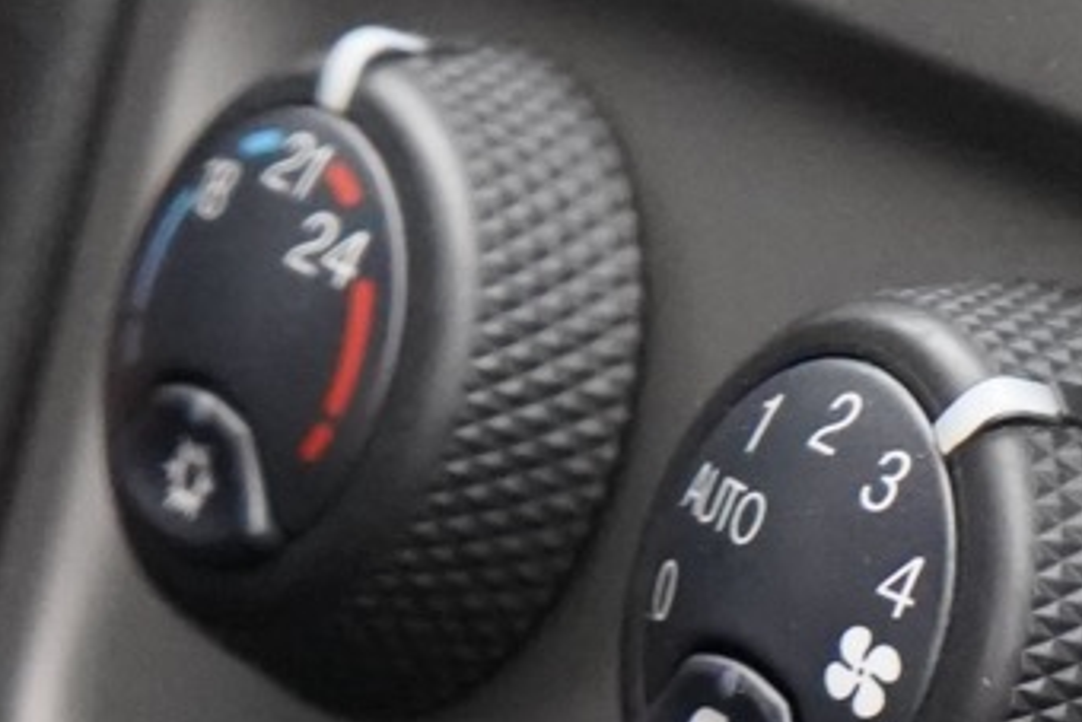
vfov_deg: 3.4
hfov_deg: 5.2
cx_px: 1308
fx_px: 11876
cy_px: -1155
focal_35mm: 395
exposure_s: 1/160
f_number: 5.6
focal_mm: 70
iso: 8000
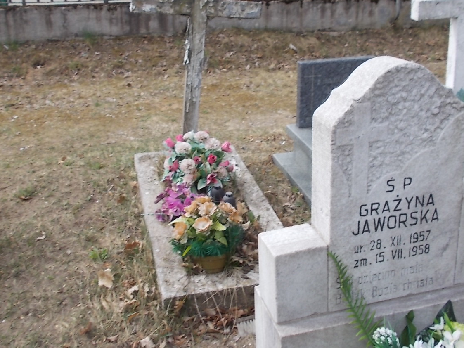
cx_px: 220
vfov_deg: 38.1
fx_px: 496
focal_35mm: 37
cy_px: 109
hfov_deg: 50.1
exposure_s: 1/80
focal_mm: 4.6
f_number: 8
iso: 80
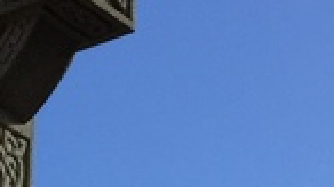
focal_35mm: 221
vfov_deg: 5.1
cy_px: 659
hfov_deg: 9.6
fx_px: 1957
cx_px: -87
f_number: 2.2
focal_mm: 4.15
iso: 32
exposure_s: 1/2198
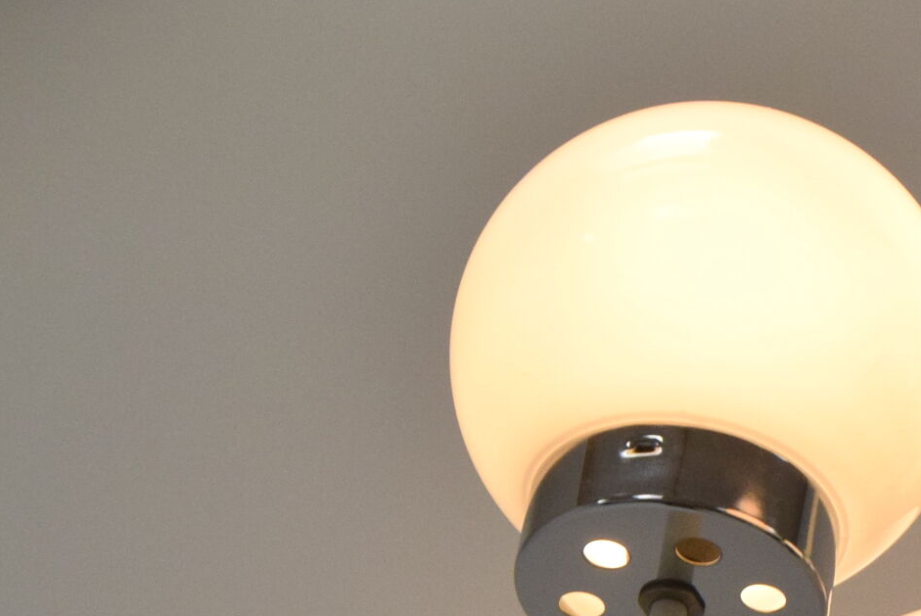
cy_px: 576
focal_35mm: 124
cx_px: 1345
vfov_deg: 11.0
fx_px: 3175
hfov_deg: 15.4
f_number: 9
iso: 1600
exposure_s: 1/320
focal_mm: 26
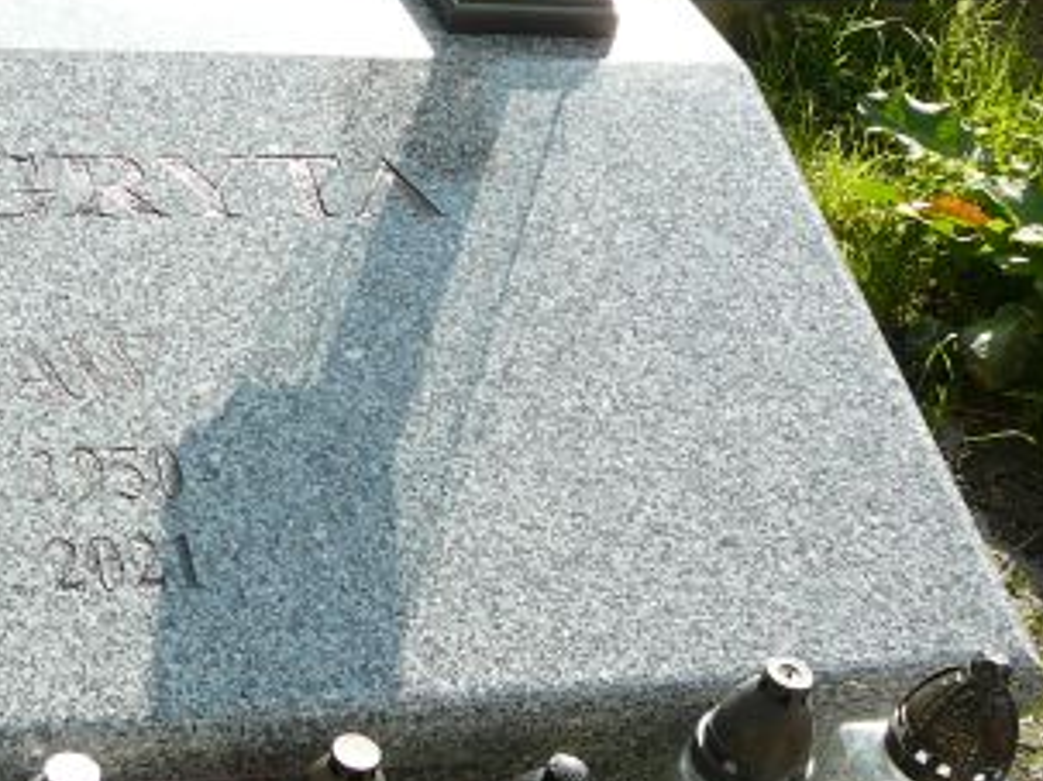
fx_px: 2229
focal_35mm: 74
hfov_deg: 25.4
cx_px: 69
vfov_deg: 19.8
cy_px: 554
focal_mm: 5.2
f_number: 2.8
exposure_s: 1/640
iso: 80
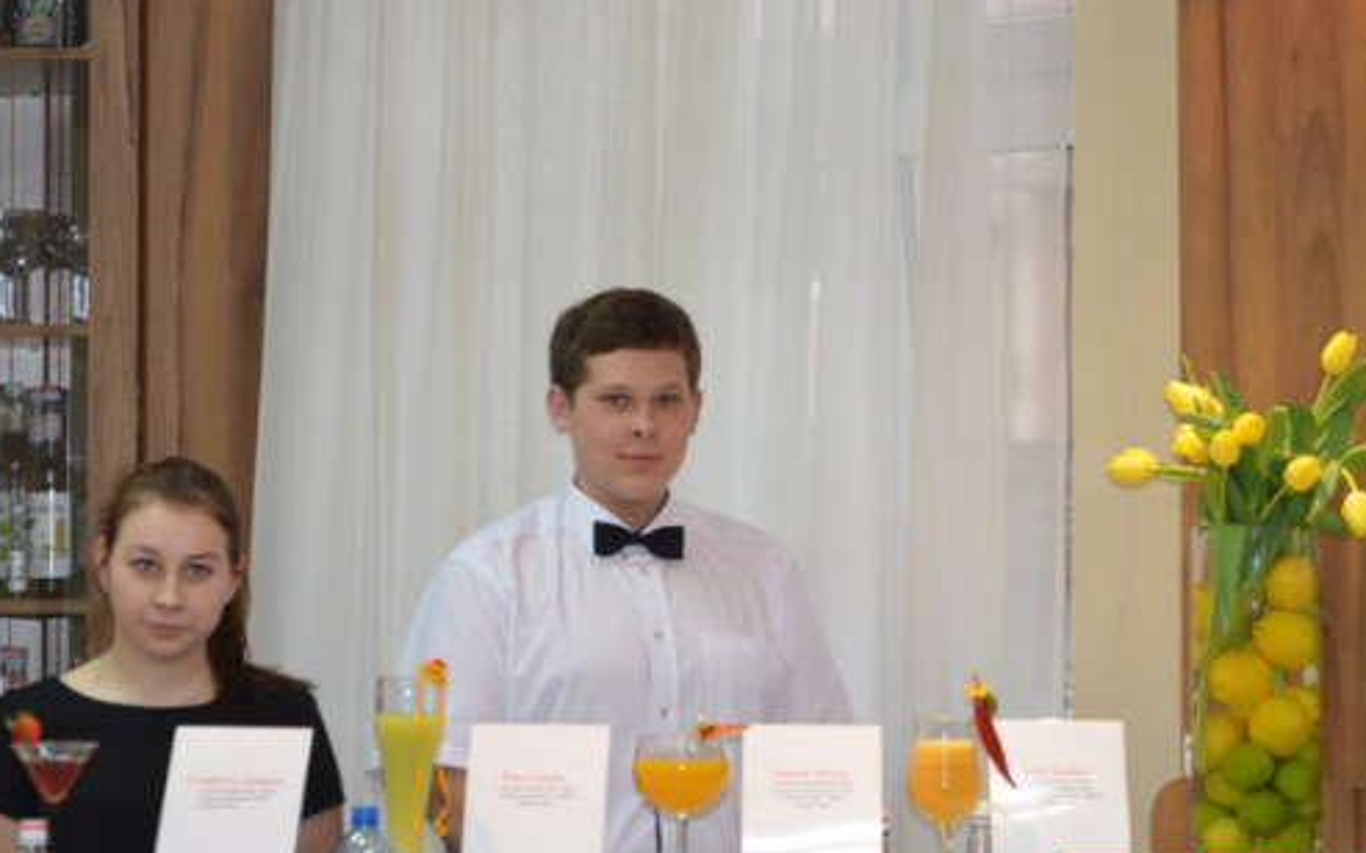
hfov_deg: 14.6
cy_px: 378
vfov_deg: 9.2
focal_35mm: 143
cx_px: 571
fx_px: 5323
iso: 800
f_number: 5.3
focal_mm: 70
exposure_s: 1/60
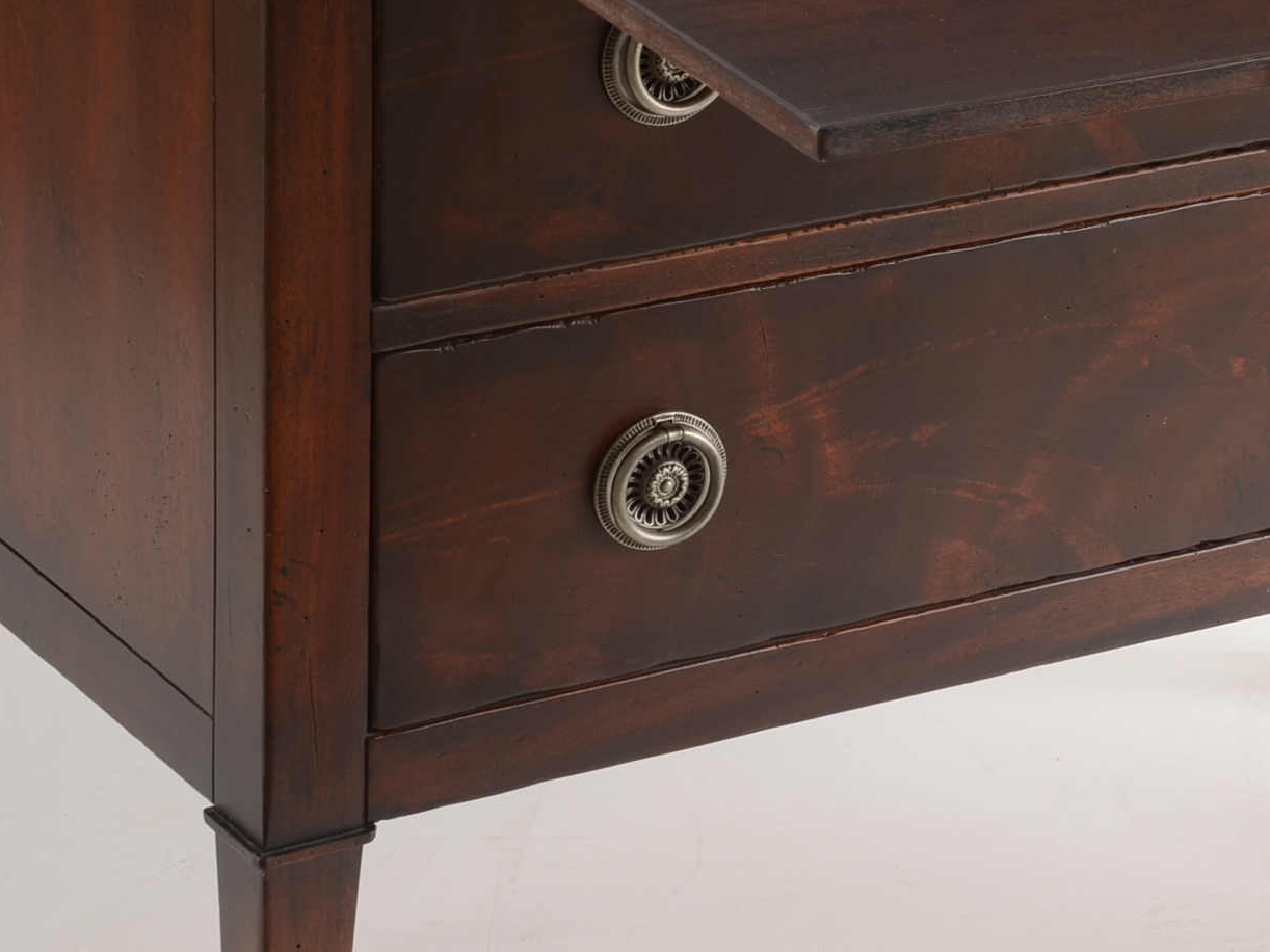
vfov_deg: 8.2
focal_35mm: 180
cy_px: 137
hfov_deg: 10.9
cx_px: 1259
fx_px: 6603
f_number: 11
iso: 200
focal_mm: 62
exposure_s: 1/125
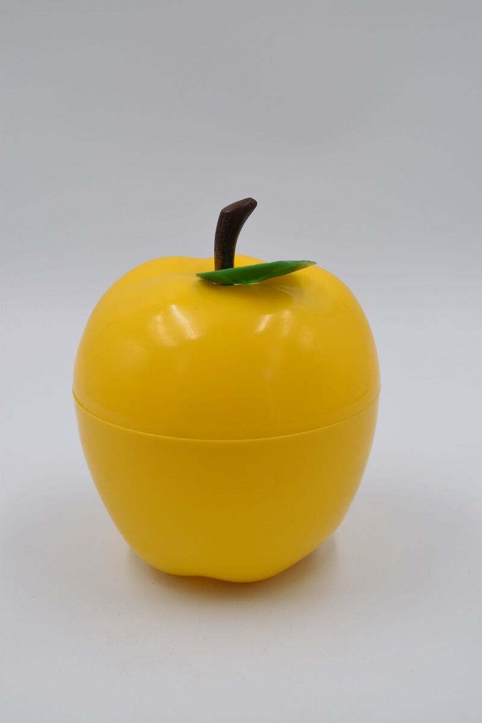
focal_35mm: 52
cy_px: 362
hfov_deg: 25.8
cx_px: 241
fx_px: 1054
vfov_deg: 37.9
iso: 100
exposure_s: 1/160
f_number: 5.6
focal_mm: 35
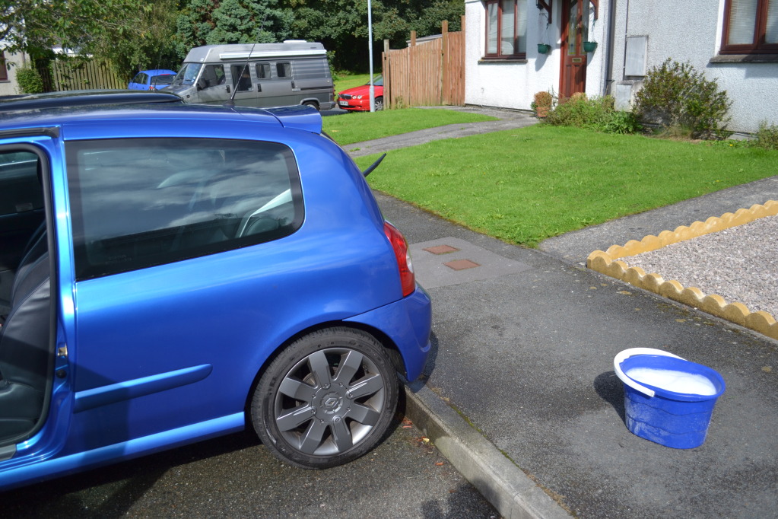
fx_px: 648
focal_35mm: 30
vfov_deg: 43.6
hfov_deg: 61.9
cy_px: 260
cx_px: 389
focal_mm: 20
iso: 100
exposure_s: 1/500
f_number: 3.8
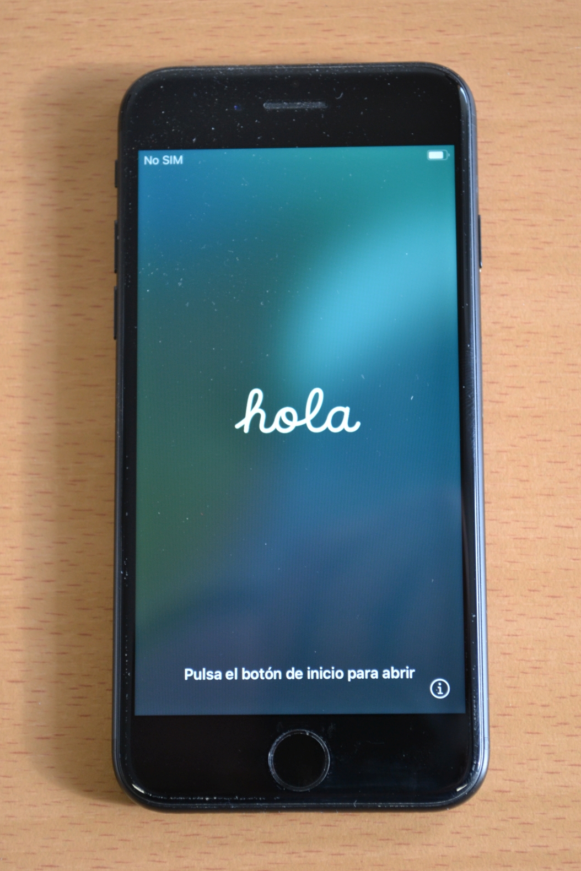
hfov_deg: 16.4
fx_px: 2021
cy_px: 434
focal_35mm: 84
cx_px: 291
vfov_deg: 24.3
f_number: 5.6
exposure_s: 1/15
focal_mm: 55
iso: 640
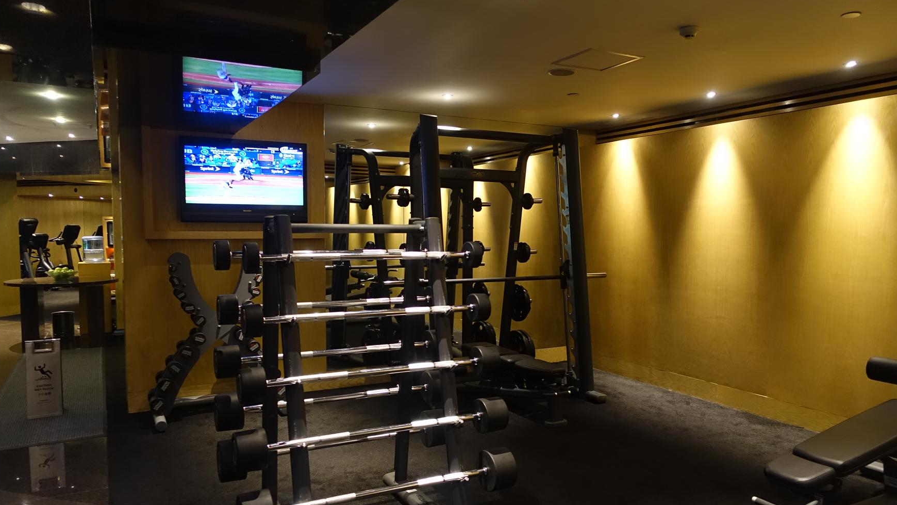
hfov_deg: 71.9
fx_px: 618
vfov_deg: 44.4
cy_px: 274
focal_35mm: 26
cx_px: 448
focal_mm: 8.8
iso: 800
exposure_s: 1/30
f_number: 1.8
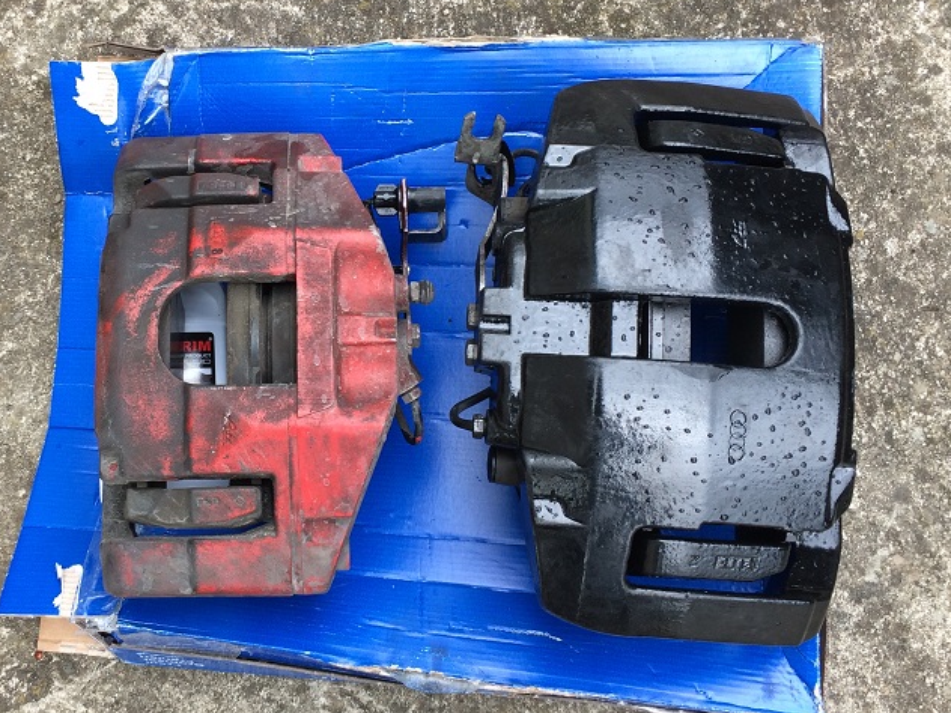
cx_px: 310
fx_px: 1291
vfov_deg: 30.8
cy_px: 269
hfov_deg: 39.9
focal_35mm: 47
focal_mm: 4.15
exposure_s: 1/60
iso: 40
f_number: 2.2
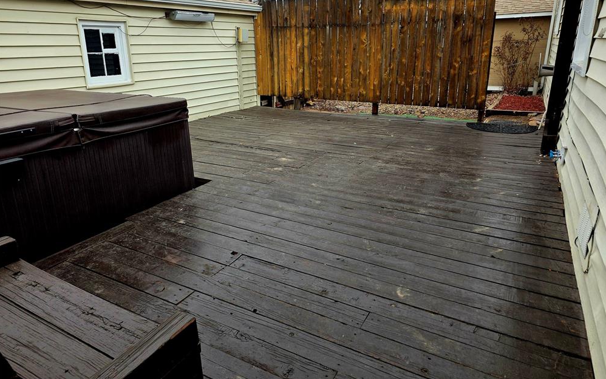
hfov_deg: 72.5
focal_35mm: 25
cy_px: 155
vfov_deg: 49.0
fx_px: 413
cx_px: 308
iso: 40
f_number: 1.7
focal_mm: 6.3
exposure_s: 1/370
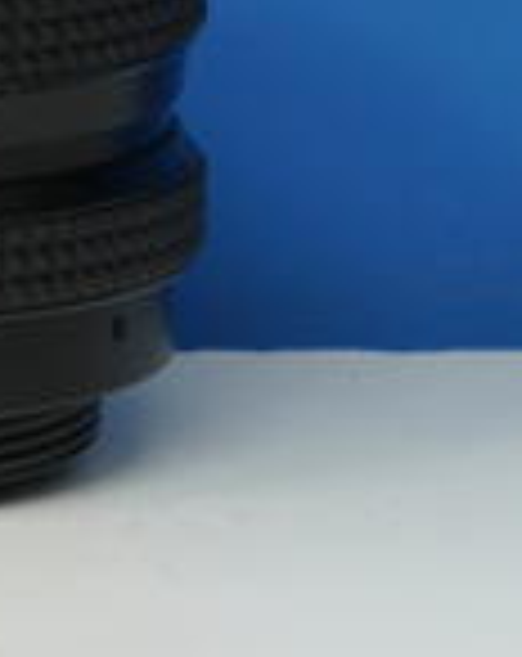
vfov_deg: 2.6
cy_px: 230
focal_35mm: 751
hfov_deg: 2.1
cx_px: -248
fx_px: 14564
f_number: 11
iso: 400
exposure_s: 1/6
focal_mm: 140
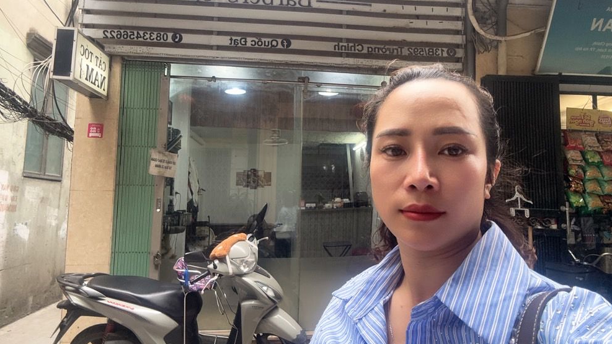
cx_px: 316
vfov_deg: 44.3
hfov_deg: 71.9
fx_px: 422
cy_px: 157
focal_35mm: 26
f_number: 1.9
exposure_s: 1/67
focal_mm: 2.69
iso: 80
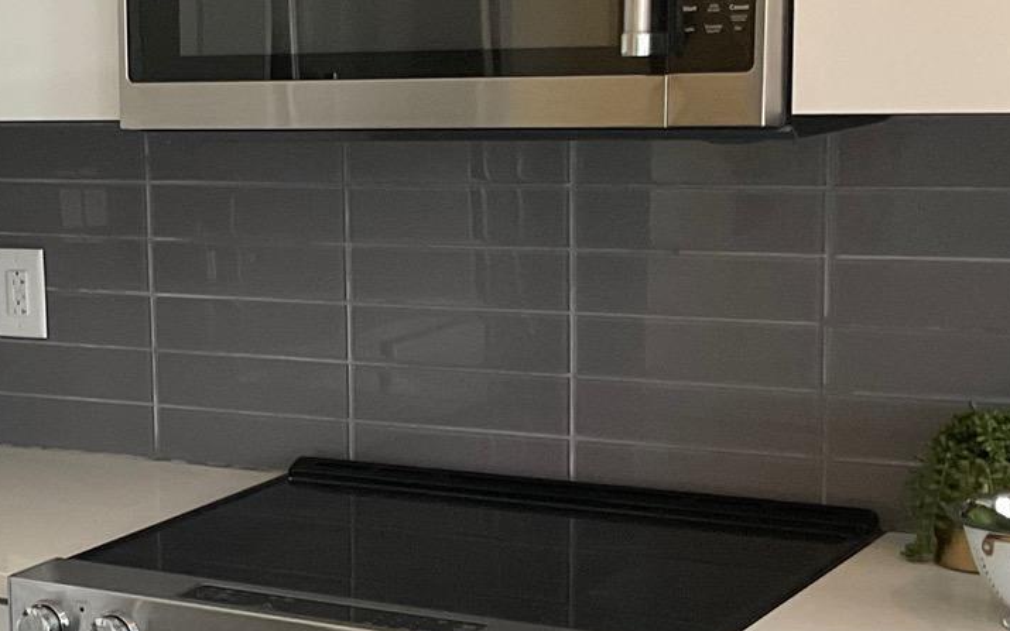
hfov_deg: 22.4
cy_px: 418
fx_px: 2422
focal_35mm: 88
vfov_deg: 14.8
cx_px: -55
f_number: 1.8
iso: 80
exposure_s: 1/60
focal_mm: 3
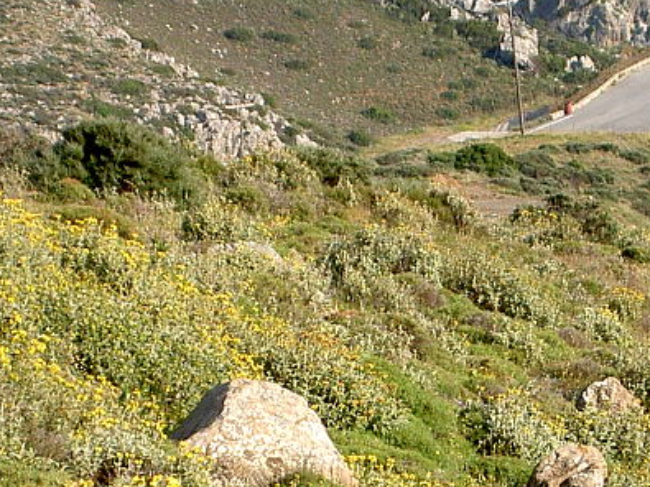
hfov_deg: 6.4
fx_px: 5819
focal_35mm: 310
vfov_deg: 4.8
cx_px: 288
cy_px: 341
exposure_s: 1/250
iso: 50
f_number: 4.9
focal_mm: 16.8
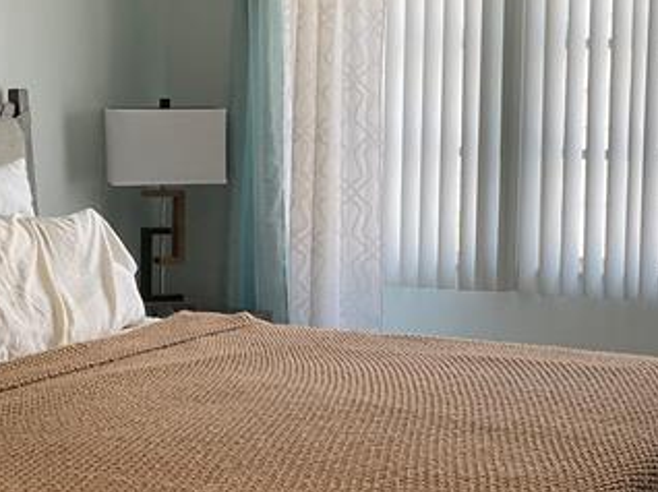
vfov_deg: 20.1
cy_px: 236
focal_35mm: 73
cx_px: 406
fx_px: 1387
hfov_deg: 26.6
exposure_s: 1/120
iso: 50
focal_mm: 3
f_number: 1.8
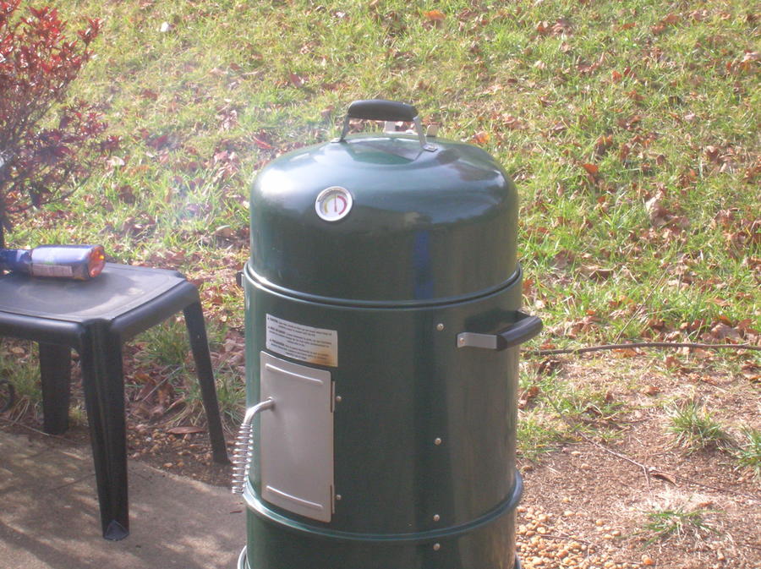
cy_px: 284
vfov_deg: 18.9
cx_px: 380
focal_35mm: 78
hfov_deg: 25.0
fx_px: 1713
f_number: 6.9
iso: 169
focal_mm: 13
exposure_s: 1/134
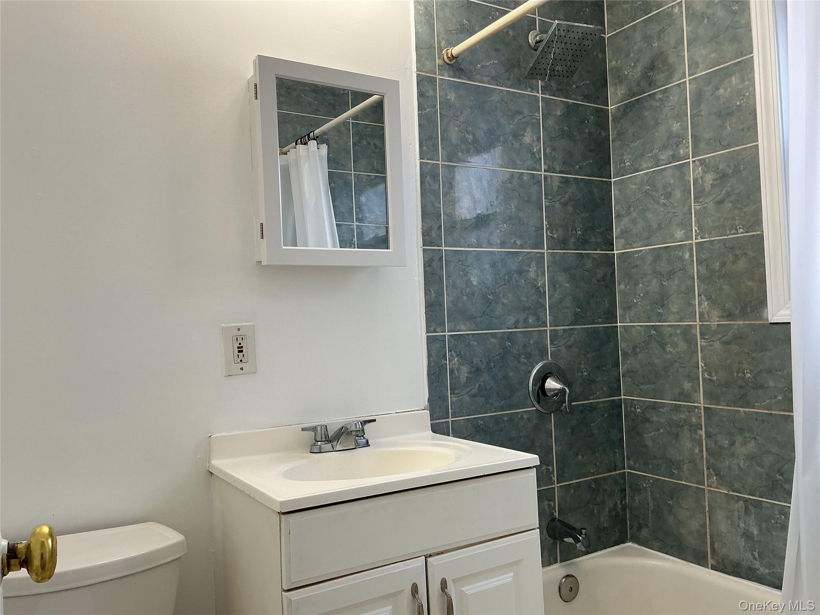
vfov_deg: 48.2
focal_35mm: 29
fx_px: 687
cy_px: 308
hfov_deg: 61.7
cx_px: 410
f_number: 1.8
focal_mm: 3
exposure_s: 1/60
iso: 32
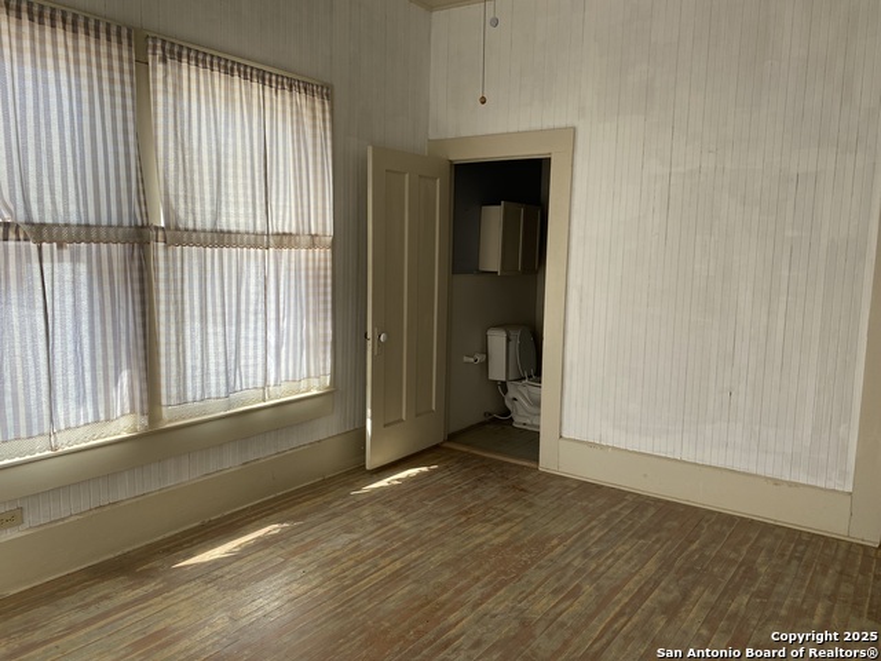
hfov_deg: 67.3
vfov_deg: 53.1
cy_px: 330
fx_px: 662
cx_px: 440
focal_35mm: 26
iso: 32
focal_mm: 4.25
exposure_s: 1/149
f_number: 1.8
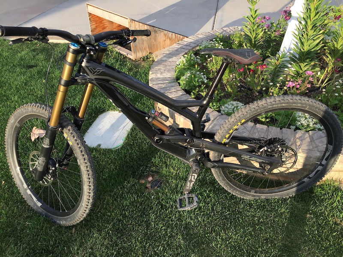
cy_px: 128
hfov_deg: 61.7
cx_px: 172
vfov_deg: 48.2
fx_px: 287
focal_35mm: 29
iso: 32
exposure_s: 1/514
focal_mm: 4.15
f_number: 2.2
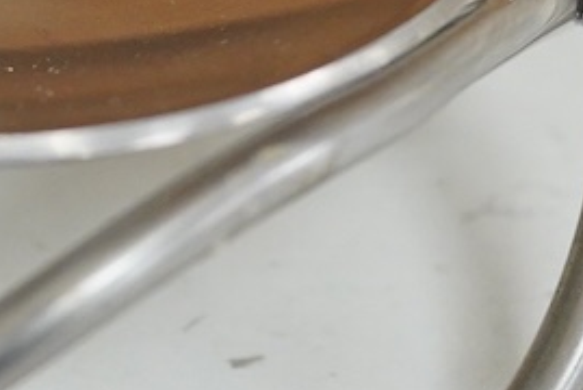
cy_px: 141
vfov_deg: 7.3
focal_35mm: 188
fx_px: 3048
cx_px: -120
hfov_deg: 10.7
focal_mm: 30
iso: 3200
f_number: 7.1
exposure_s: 1/250
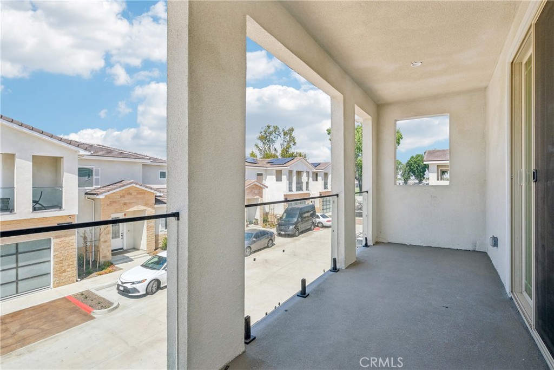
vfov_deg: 73.8
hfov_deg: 96.7
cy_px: 185
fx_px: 246
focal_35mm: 16
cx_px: 277
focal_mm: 10.5
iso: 160
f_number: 8
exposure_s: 1/280
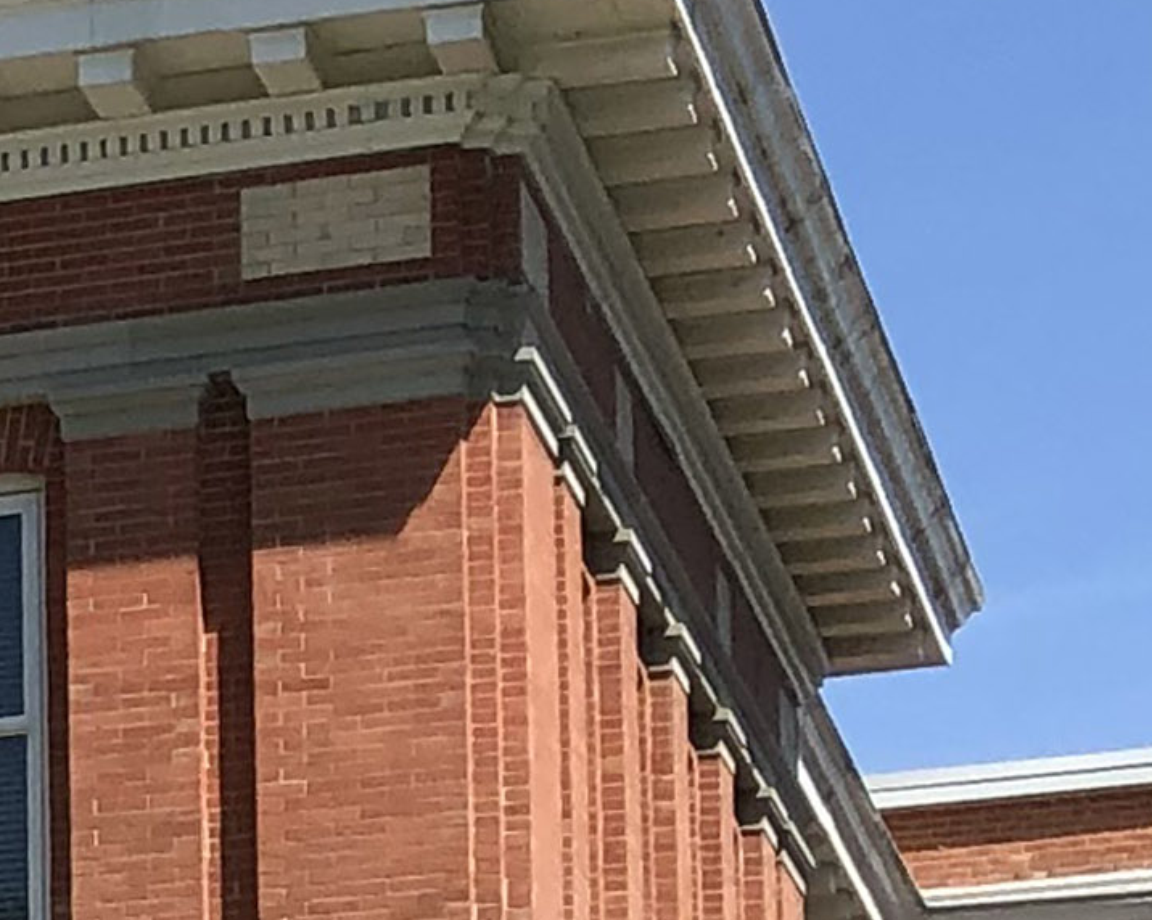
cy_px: 1353
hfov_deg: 10.6
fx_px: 5248
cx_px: -1702
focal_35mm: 154
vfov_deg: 9.7
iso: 20
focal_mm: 3.99
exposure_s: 1/1656
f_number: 1.8
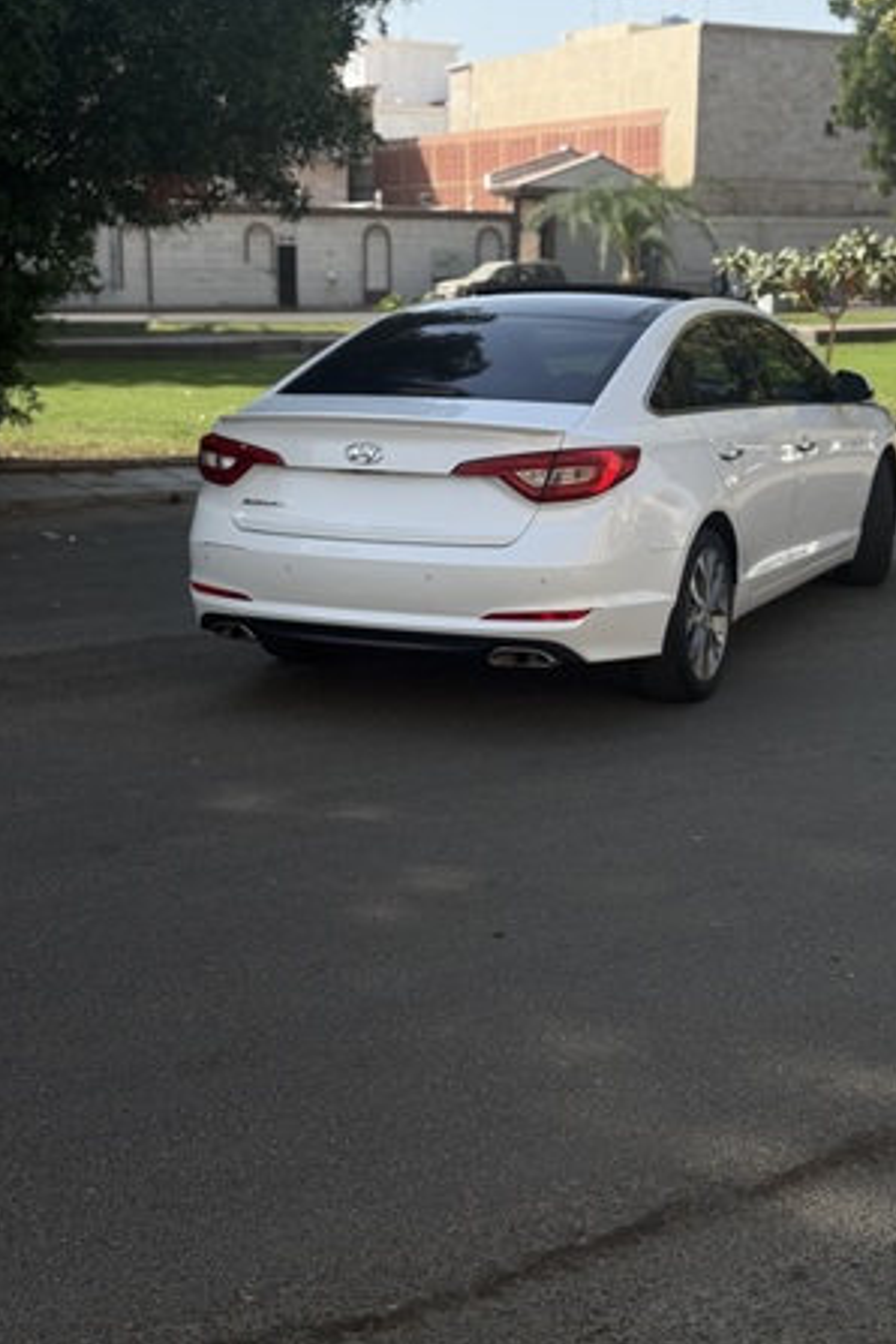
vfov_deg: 38.9
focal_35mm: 51
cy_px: 669
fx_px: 1904
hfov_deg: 26.5
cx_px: 504
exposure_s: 1/2762
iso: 100
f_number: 1.78
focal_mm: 6.76
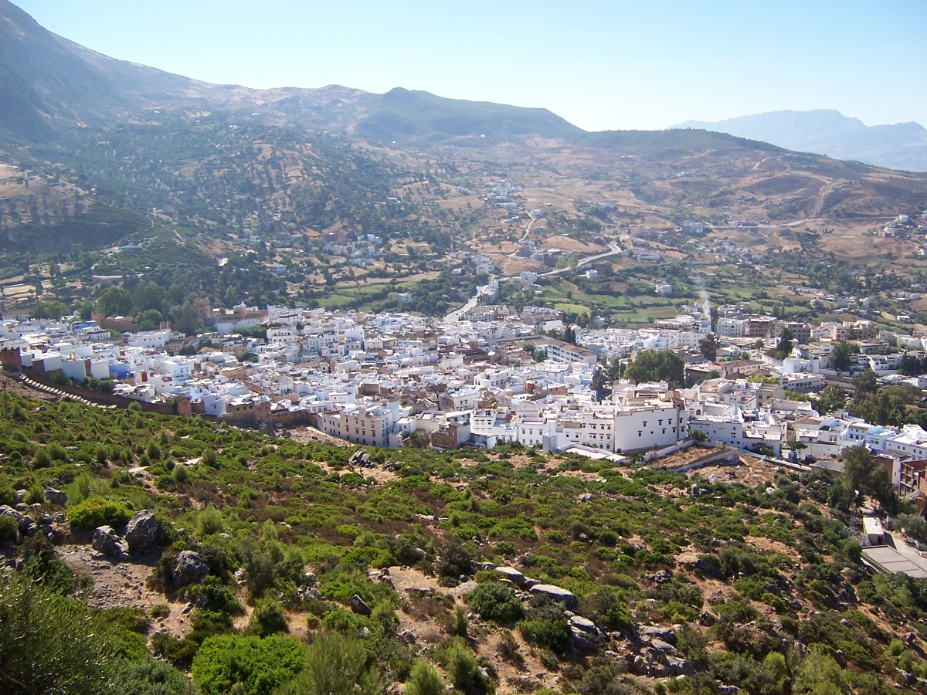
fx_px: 884
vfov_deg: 42.9
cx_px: 464
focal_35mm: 33
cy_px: 348
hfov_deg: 55.4
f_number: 3.4
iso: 80
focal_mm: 5.5
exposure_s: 1/750
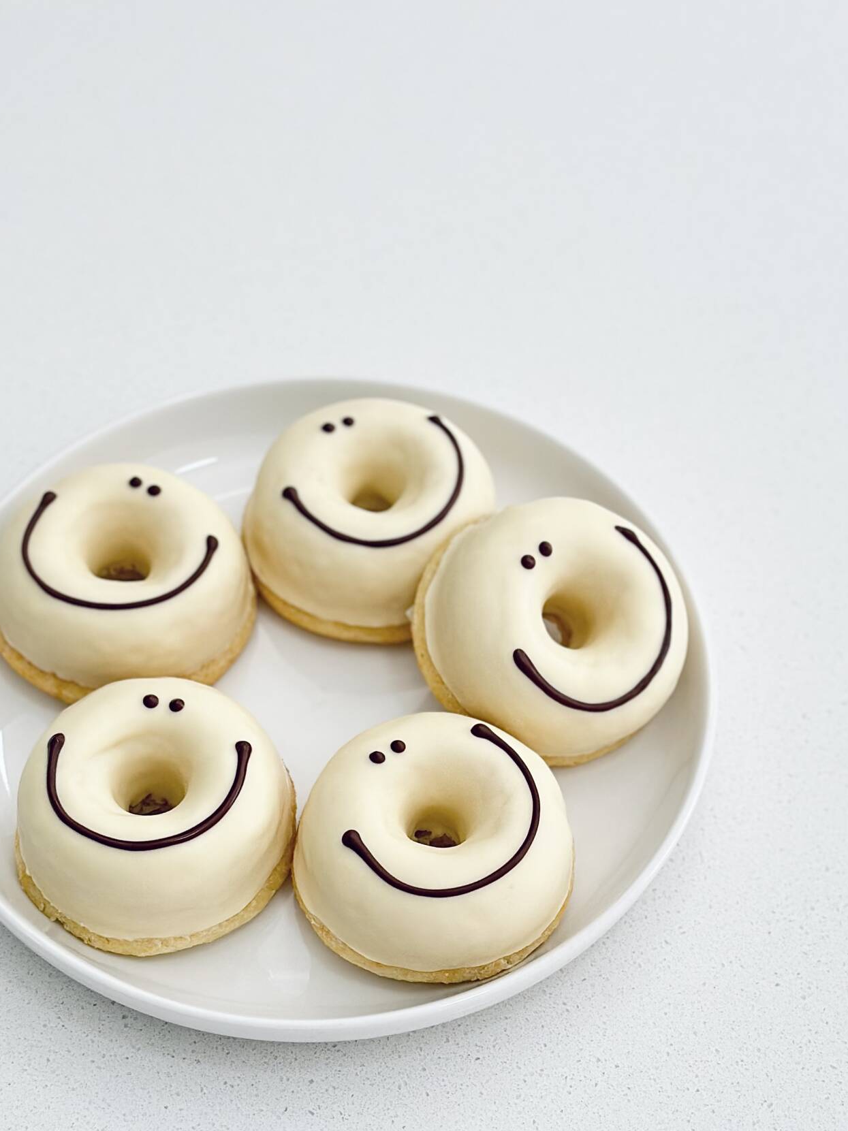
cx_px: 501
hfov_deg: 19.9
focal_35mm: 74
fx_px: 2418
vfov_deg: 26.3
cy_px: 674
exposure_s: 1/265
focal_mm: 6.86
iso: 80
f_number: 1.78
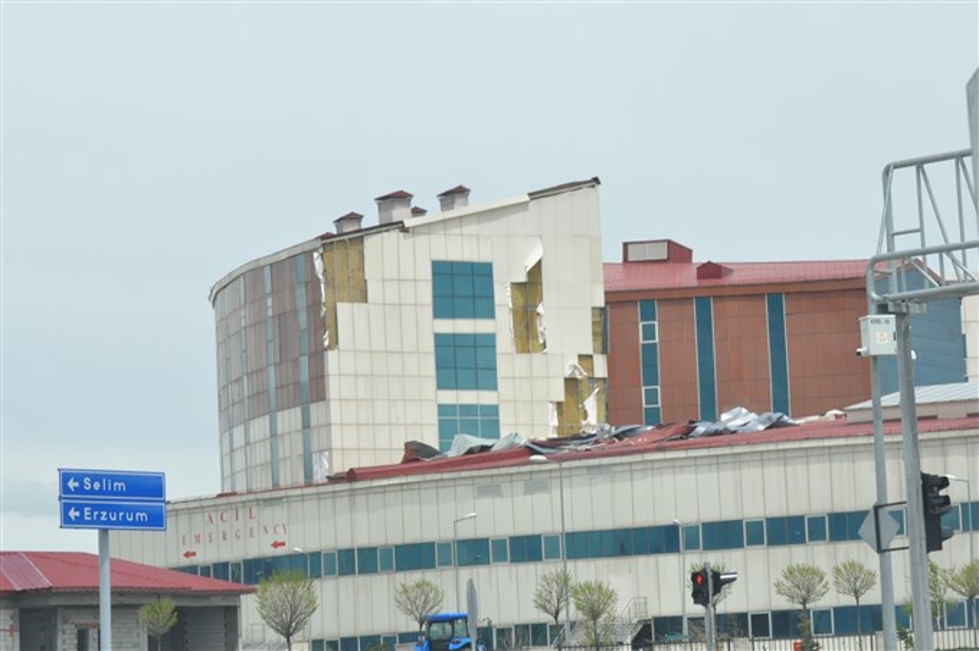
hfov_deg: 14.9
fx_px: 3749
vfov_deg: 9.9
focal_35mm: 138
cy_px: 326
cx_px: 490
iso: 1000
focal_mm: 92
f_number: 14
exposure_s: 1/800
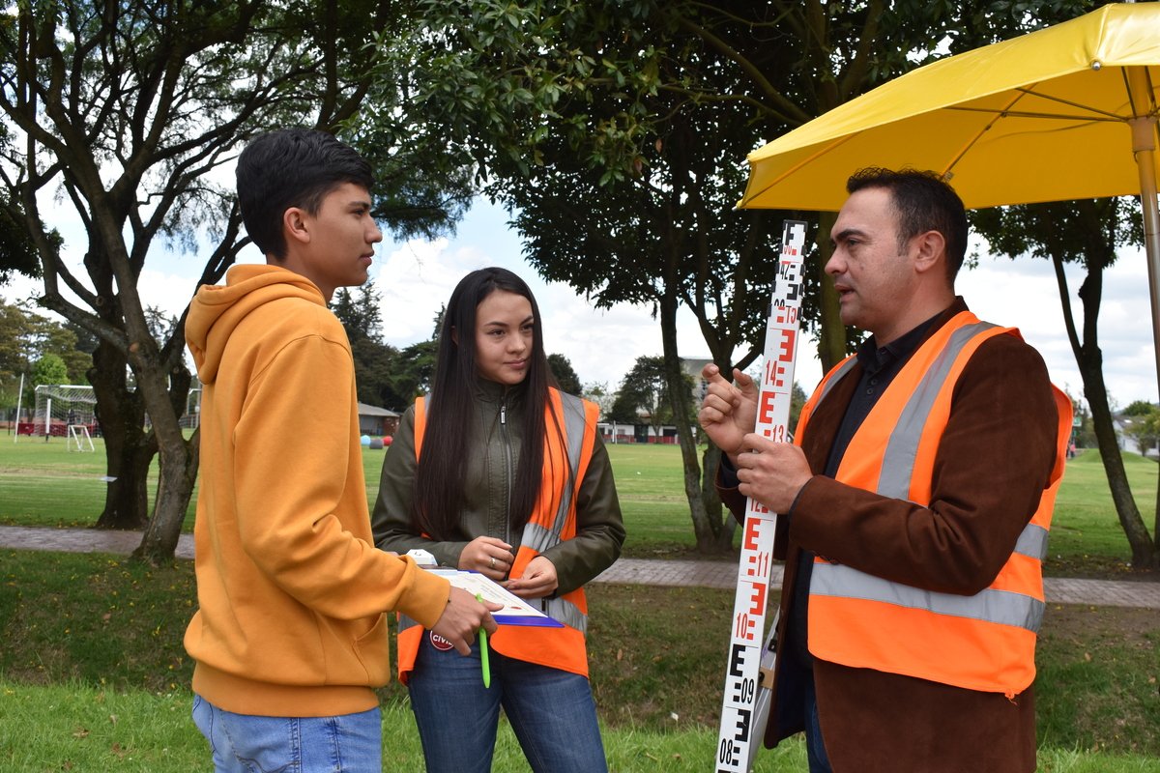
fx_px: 1257
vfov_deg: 34.2
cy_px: 386
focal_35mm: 39
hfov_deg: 49.6
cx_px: 580
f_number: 8
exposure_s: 1/500
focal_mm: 26
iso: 360
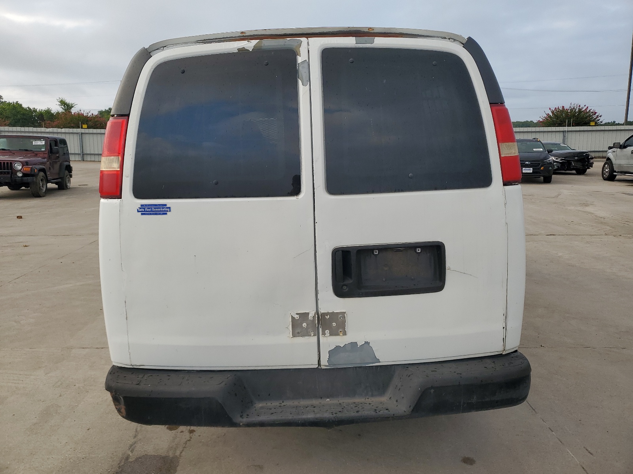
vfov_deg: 53.1
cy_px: 237
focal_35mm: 26
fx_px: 475
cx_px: 316
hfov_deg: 67.3
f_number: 1.5
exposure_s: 1/833
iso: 50
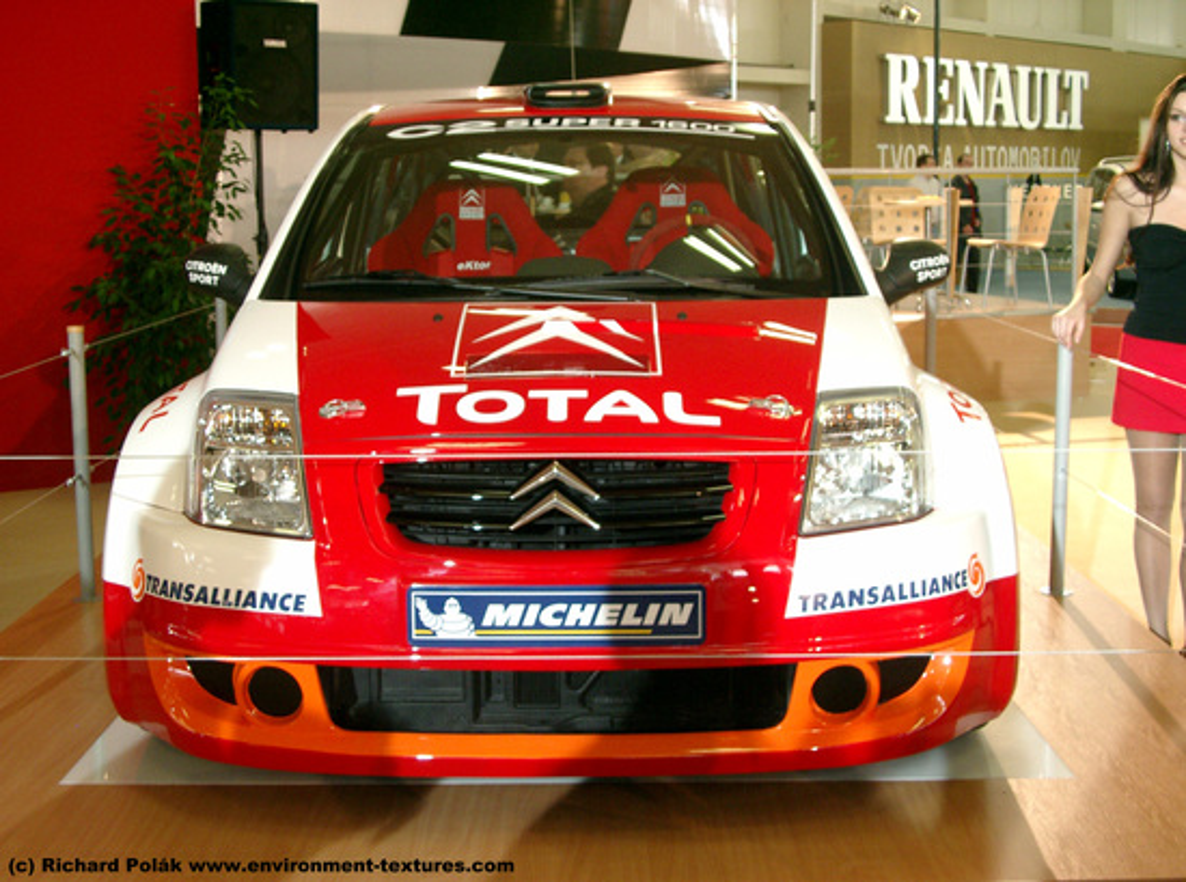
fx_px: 1708
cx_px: 593
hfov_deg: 38.3
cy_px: 441
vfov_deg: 29.0
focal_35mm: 50
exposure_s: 1/80
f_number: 3
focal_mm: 10.2
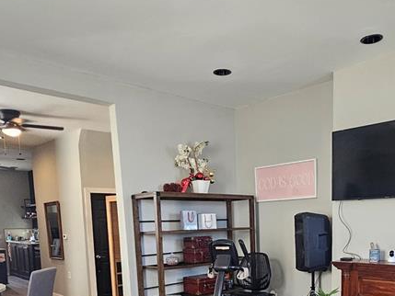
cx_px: 248
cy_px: 280
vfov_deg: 41.0
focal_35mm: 31
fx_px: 354
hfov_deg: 57.6
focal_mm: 2.2
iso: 320
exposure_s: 1/60
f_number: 2.2
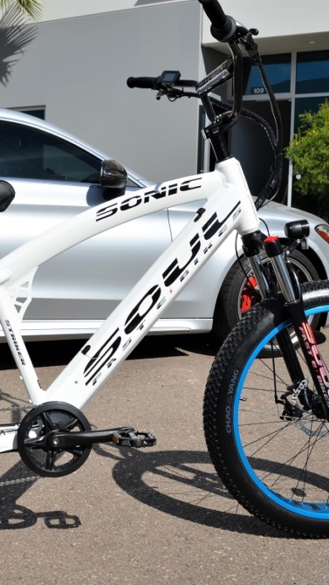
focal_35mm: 53
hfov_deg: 22.5
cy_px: 292
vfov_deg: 39.2
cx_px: 95
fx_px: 822
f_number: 9
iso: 100
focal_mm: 22
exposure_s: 1/320
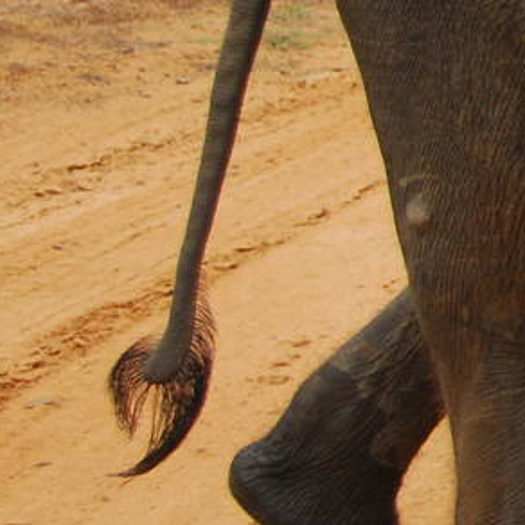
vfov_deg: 7.8
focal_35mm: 224
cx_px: 1428
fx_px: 3844
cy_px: -87
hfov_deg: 7.2
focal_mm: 32
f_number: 4.2
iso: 320
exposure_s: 1/500
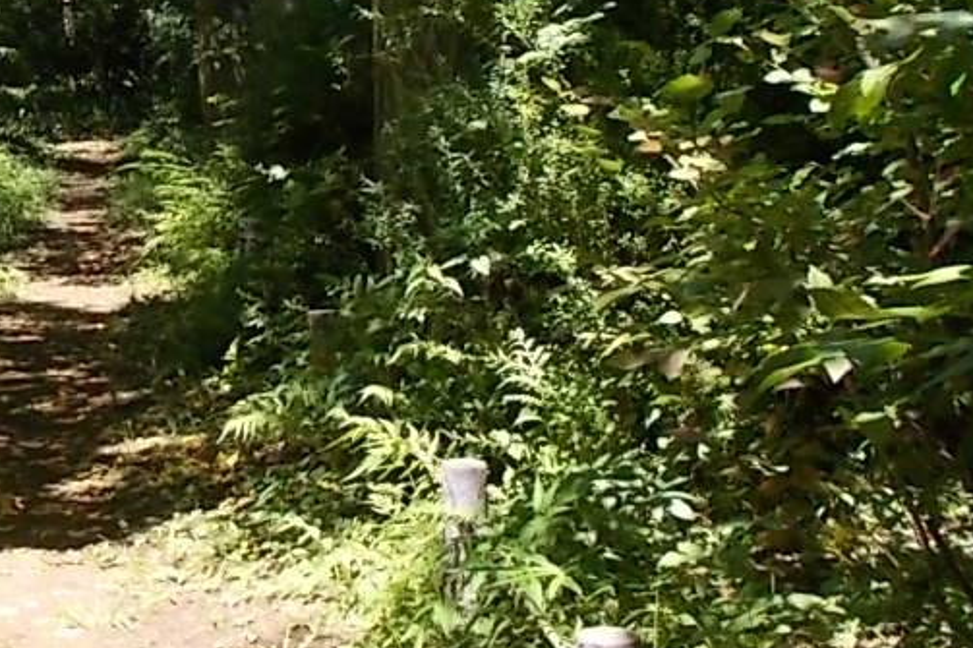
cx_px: 62
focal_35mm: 86
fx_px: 2323
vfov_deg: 15.6
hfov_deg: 22.9
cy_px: -12
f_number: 3.2
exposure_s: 1/160
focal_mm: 4.6
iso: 80
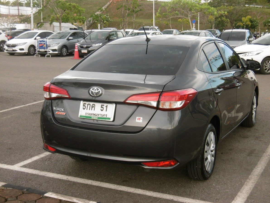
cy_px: 98
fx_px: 413
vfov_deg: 27.5
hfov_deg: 36.2
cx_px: 139
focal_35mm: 53
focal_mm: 9.2
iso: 100
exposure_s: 1/160
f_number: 4
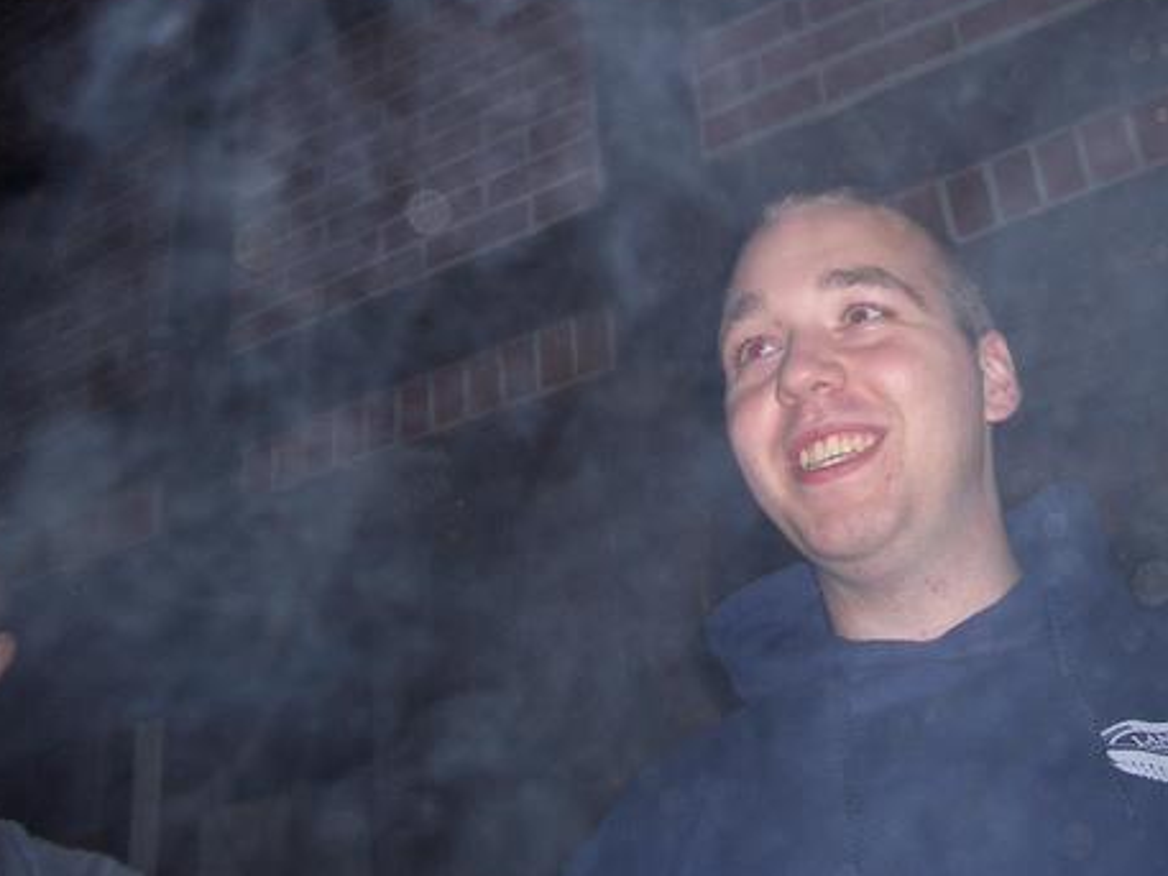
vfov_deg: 29.5
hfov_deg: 38.5
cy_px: 289
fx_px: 1654
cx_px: 762
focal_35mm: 49
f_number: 2.6
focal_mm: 5.8
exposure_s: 1/40
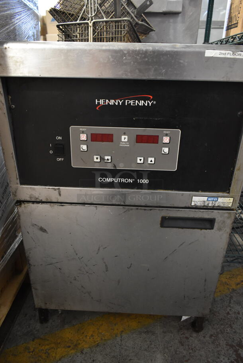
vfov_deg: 67.3
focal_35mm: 27
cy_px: 182
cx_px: 122
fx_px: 273
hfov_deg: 48.0
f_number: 3.5
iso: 2000
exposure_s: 1/30
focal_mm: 18
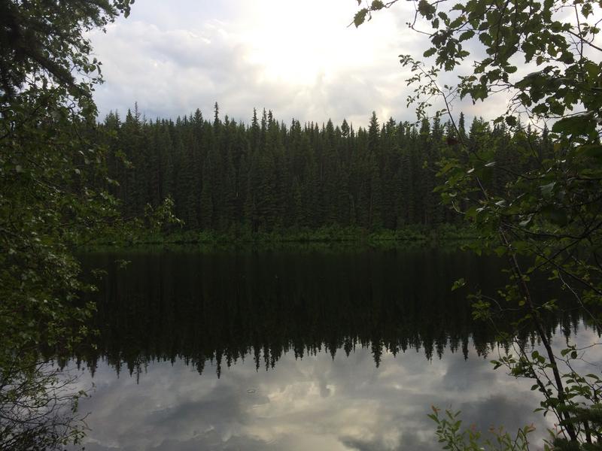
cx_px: 301
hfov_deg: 61.7
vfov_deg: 48.2
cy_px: 226
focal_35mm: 29
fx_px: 504
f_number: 2.2
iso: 32
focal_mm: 4.15
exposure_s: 1/326
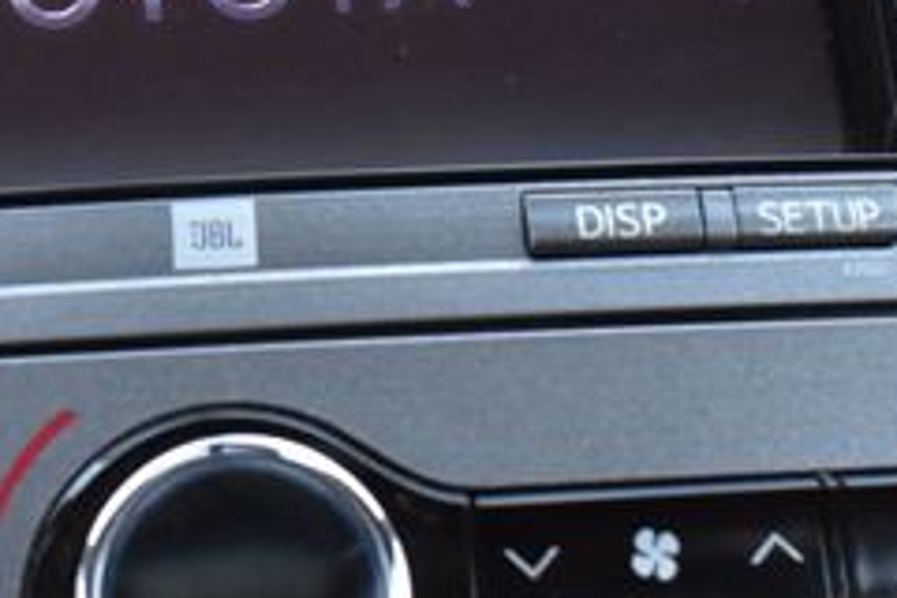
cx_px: 235
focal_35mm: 88
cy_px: -34
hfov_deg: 22.9
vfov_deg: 15.2
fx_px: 2192
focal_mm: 22
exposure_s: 1/25
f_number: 7.1
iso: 2500
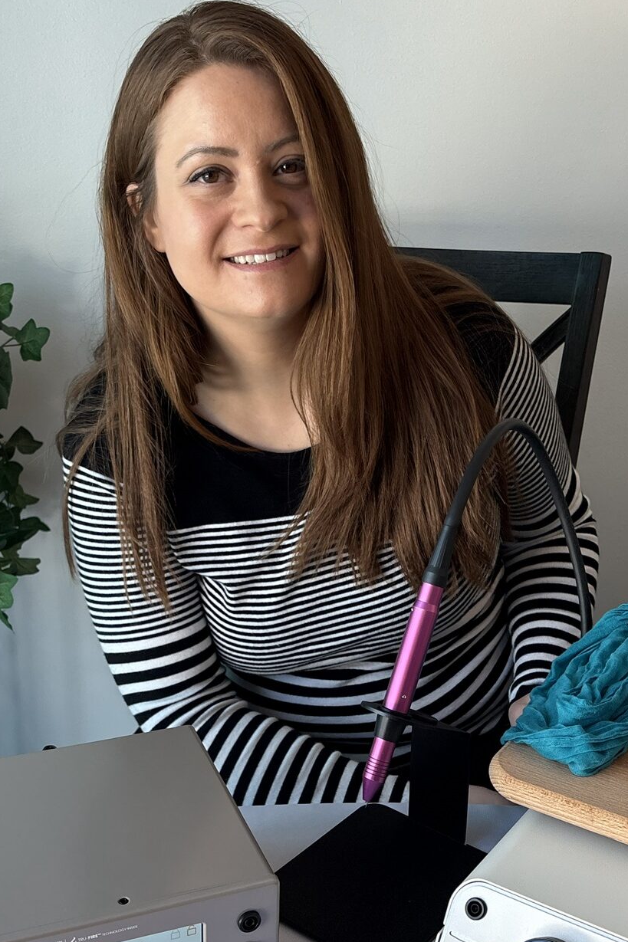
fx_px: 864
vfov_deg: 57.0
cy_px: 543
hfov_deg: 40.0
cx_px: 326
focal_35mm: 33
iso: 80
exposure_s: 1/120
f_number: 1.6
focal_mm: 5.96
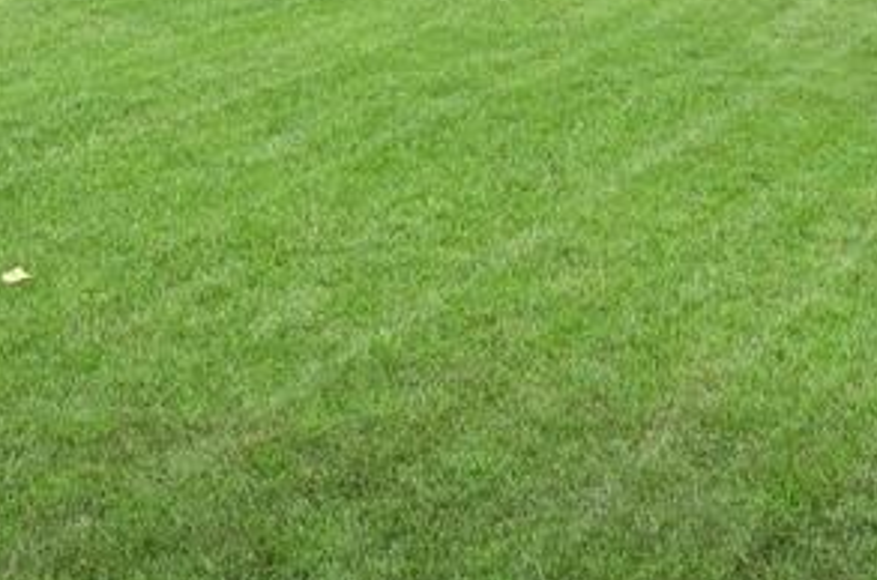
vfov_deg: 15.1
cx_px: 798
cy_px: -404
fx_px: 1941
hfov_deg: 24.7
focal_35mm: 80
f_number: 8
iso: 400
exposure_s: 1/60
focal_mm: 21.5
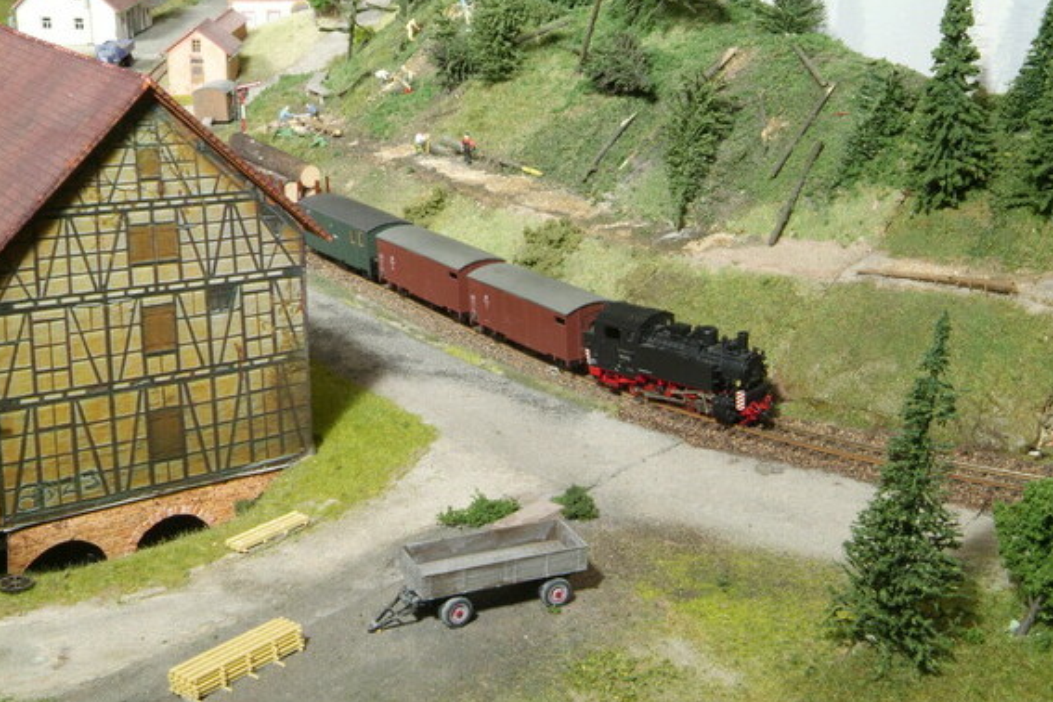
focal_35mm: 54
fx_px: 1579
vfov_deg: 25.1
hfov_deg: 36.9
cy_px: 349
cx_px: 546
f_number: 22
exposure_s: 1/3
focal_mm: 34
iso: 200
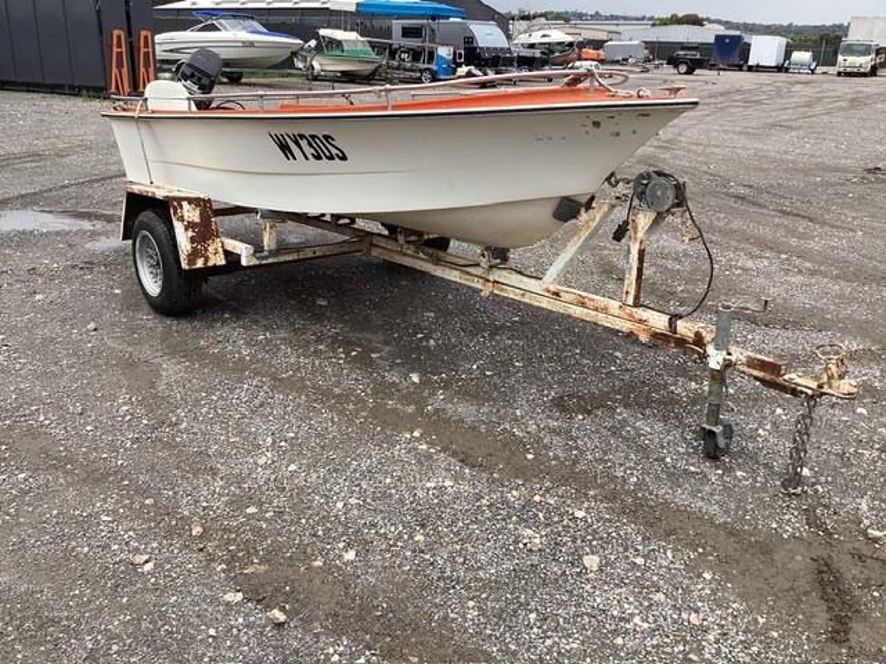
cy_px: 332
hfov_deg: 58.4
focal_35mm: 31
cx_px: 443
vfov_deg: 45.4
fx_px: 793
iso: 25
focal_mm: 3.3
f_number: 2.4
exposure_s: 1/886
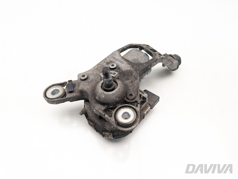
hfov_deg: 71.6
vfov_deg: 56.8
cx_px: 119
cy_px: 90
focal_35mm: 24
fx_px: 165
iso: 35
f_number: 1.68
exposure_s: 1/96.8
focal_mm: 6.9
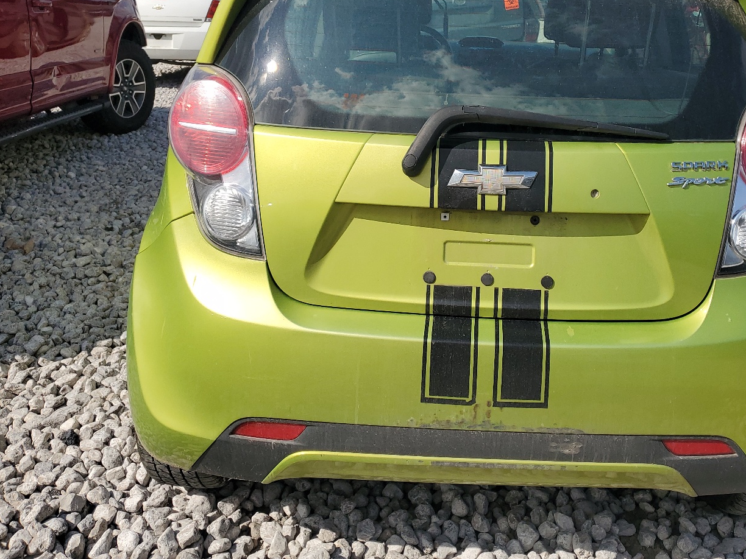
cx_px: 466
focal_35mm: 34
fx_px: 733
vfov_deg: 41.4
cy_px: 204
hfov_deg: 53.4
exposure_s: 1/5000
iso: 50
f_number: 1.5
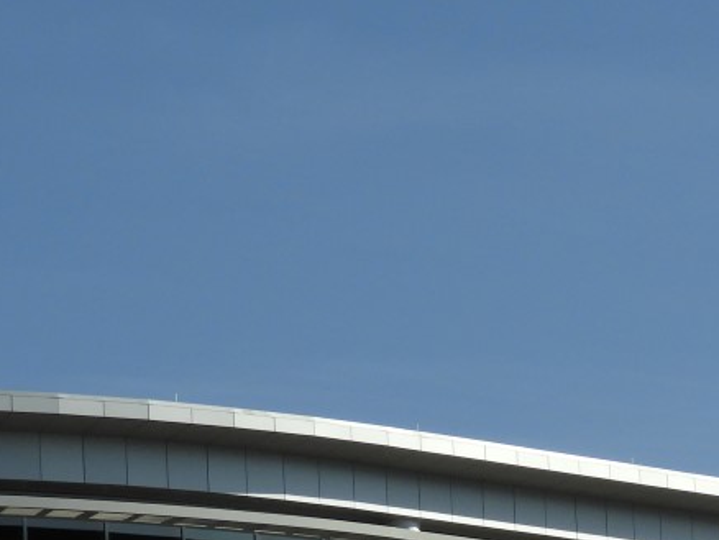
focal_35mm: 230
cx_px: 593
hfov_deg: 8.6
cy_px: 858
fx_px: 4780
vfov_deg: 6.4
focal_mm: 12.5
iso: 100
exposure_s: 1/1250
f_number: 4.5
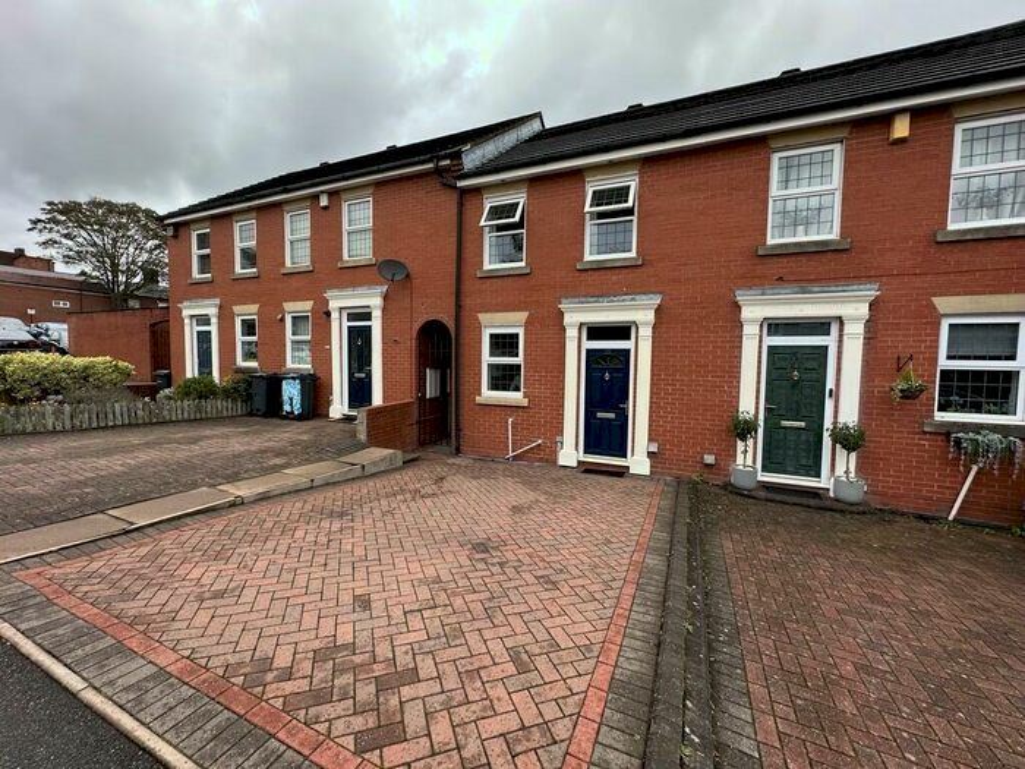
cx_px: 512
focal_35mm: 14
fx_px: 415
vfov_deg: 85.7
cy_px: 384
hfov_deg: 102.1
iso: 40
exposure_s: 1/102
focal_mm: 2.22
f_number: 2.2
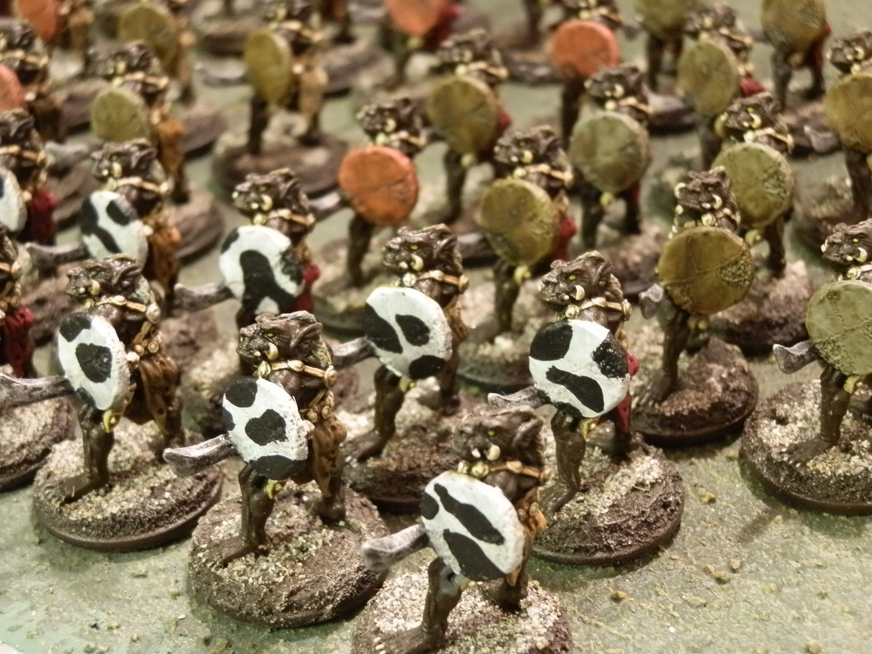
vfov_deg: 24.0
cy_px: 327
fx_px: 1537
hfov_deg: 31.7
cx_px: 436
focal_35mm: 61
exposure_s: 1/5
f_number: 3.7
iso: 400
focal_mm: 10.99
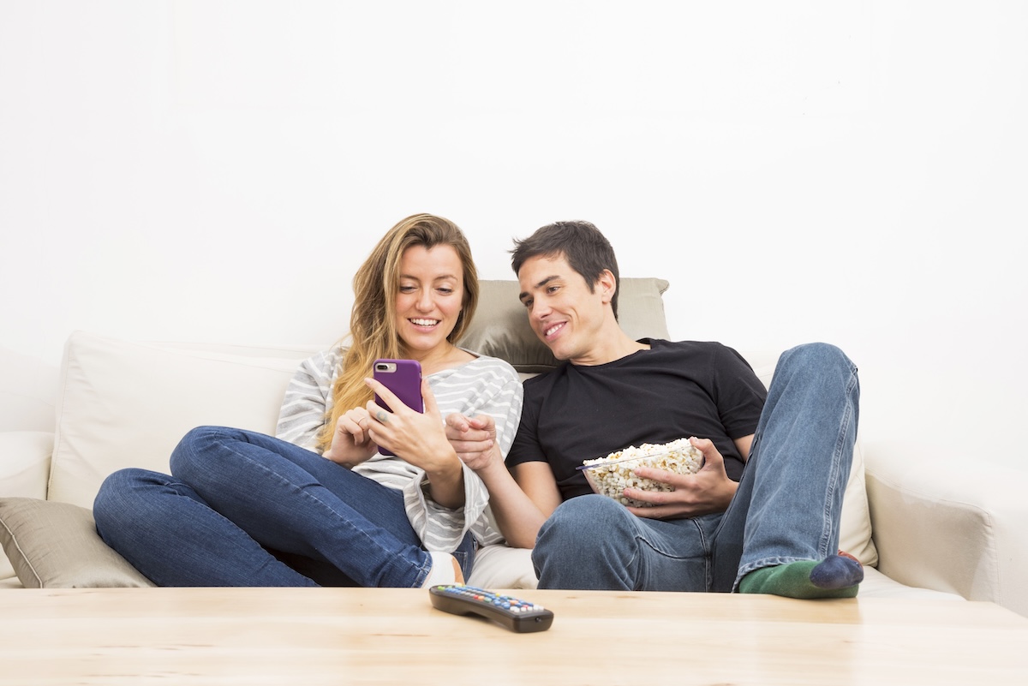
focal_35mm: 58
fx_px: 1657
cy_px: 343
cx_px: 514
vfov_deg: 23.4
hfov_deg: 34.5
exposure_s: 1/80
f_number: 11
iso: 200
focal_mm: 58
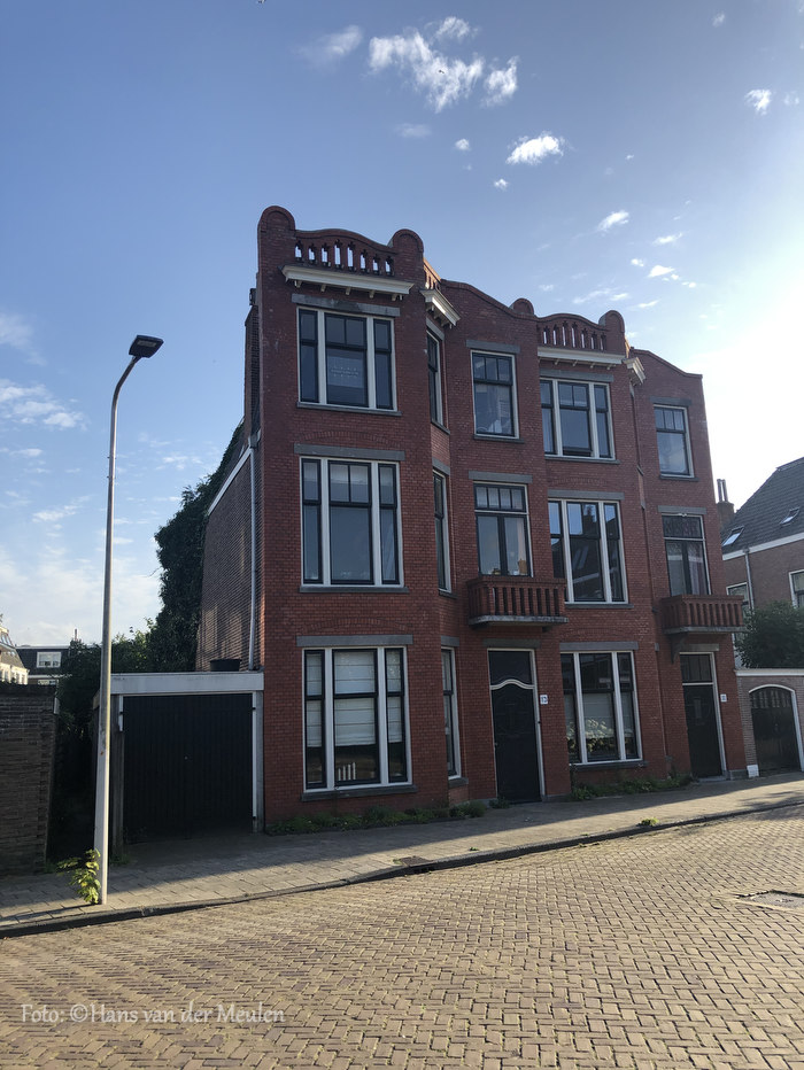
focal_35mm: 28
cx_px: 402
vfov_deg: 63.4
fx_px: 866
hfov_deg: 49.8
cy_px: 535
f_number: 1.8
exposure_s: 1/1104
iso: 20
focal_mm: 3.99
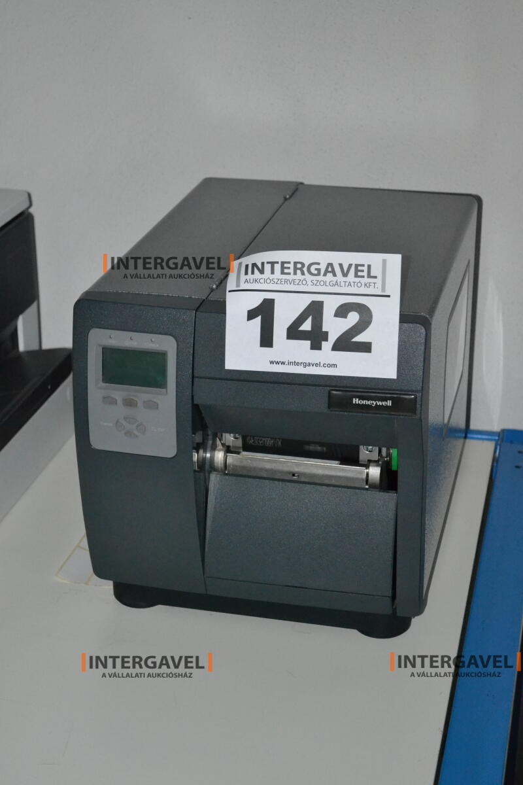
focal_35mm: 66
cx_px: 262
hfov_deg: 20.6
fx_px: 1438
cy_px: 392
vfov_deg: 30.5
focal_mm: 44
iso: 3200
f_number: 5.3
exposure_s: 1/60
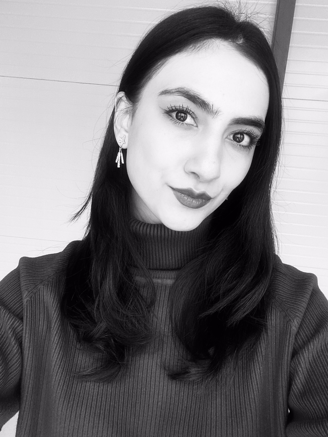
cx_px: 164
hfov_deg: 46.8
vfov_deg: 60.0
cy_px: 218
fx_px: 379
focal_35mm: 30
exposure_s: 1/94
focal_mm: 2.71
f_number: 2.2
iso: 100
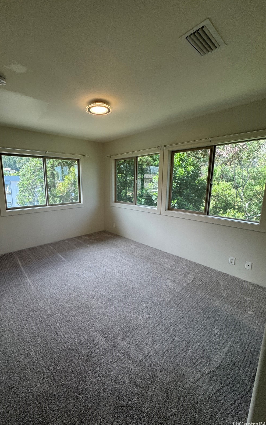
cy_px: 212
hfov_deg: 74.2
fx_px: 174
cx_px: 111
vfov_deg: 101.5
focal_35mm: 15
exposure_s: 1/120
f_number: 2.2
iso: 125
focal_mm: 2.22
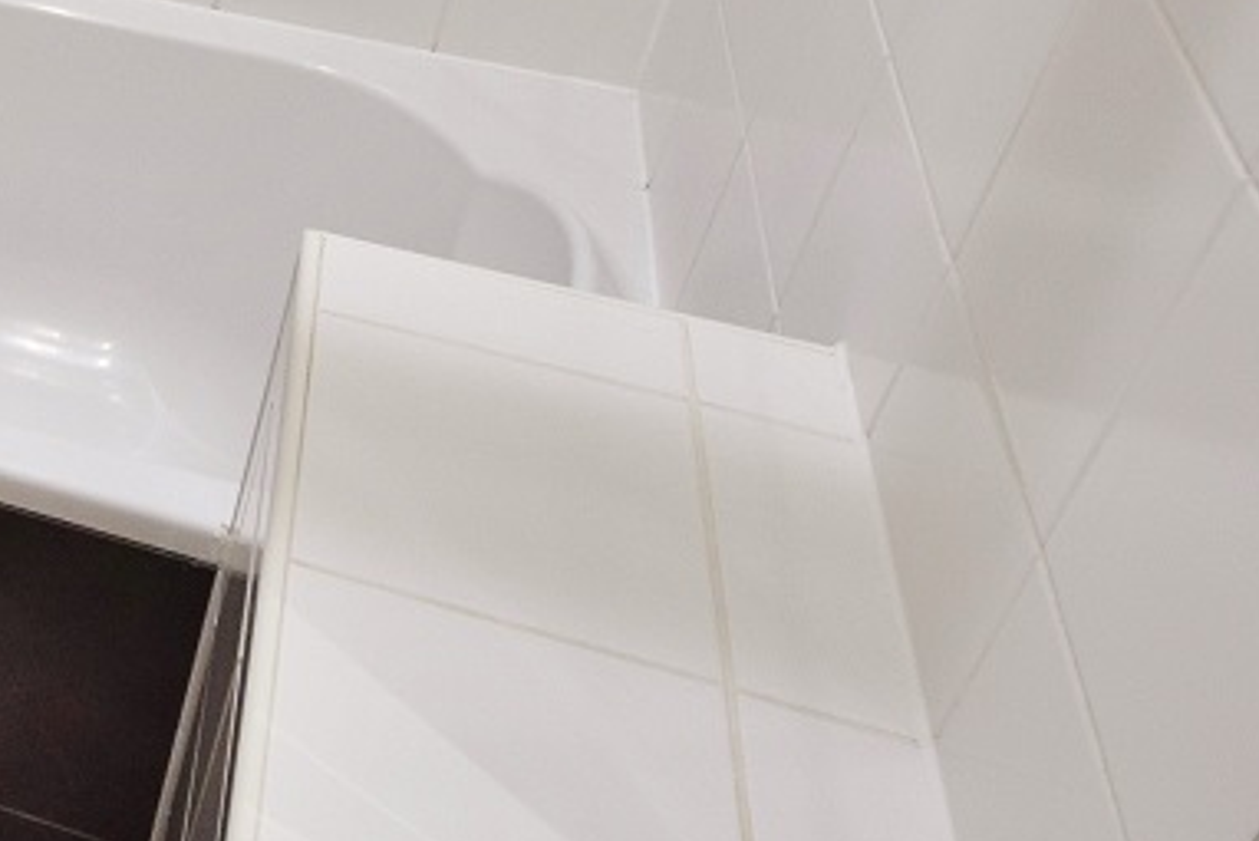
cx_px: -420
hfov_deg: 29.4
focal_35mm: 53
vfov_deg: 23.9
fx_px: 1854
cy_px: -82
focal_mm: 10
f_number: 4
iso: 640
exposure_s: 1/60
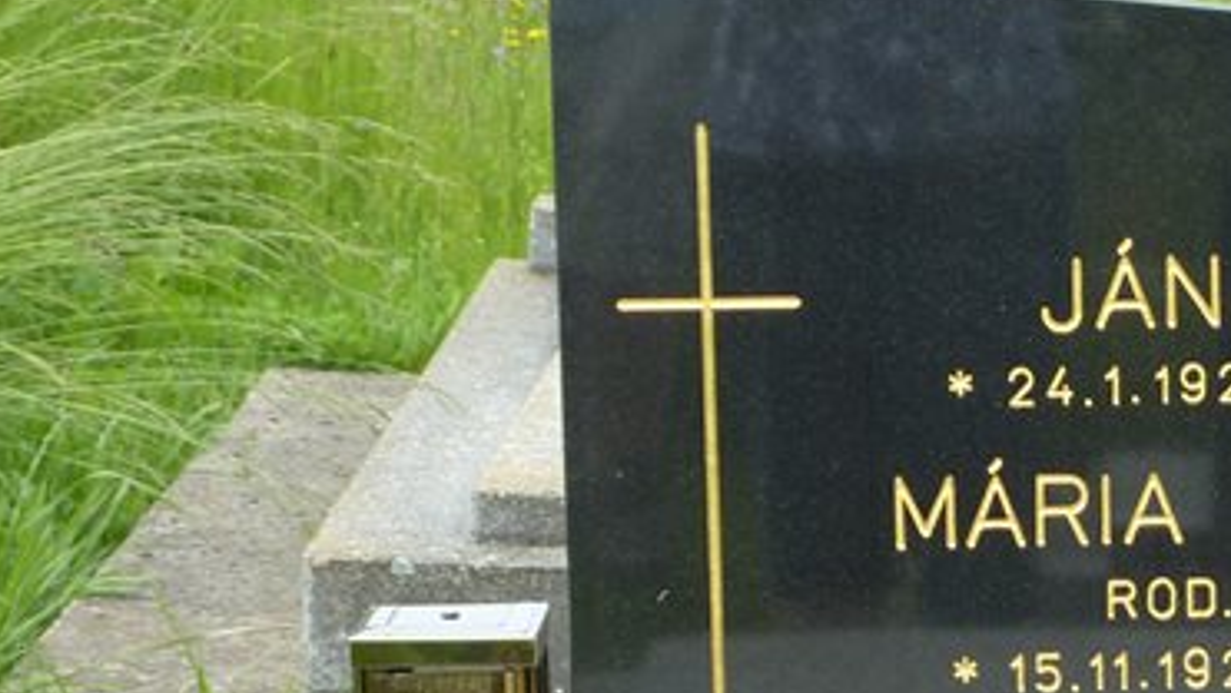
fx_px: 4833
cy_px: 650
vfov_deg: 8.2
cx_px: 1241
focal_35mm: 148
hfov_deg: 14.3
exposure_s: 1/200
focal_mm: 10.3
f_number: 4
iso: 80
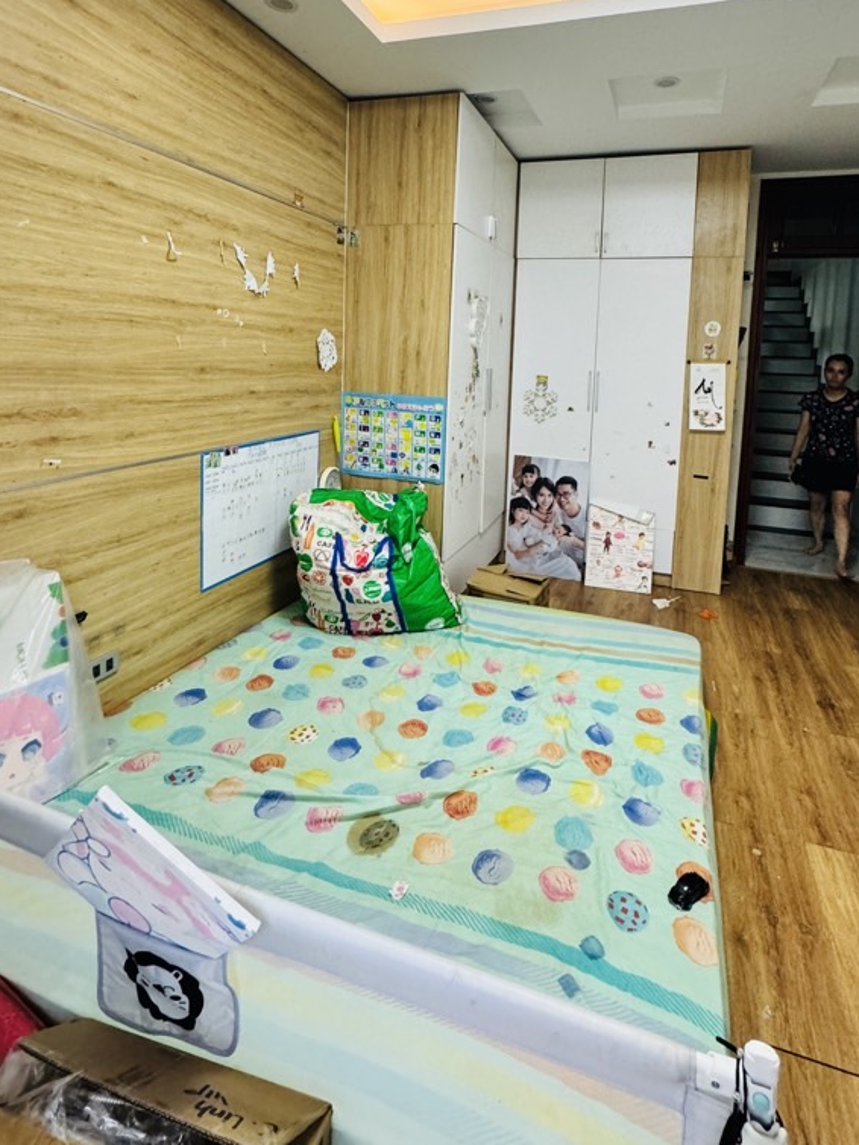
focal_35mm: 19
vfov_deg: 82.5
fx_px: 629
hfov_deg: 68.5
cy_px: 405
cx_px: 477
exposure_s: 1/100
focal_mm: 2.22
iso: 320
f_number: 2.2
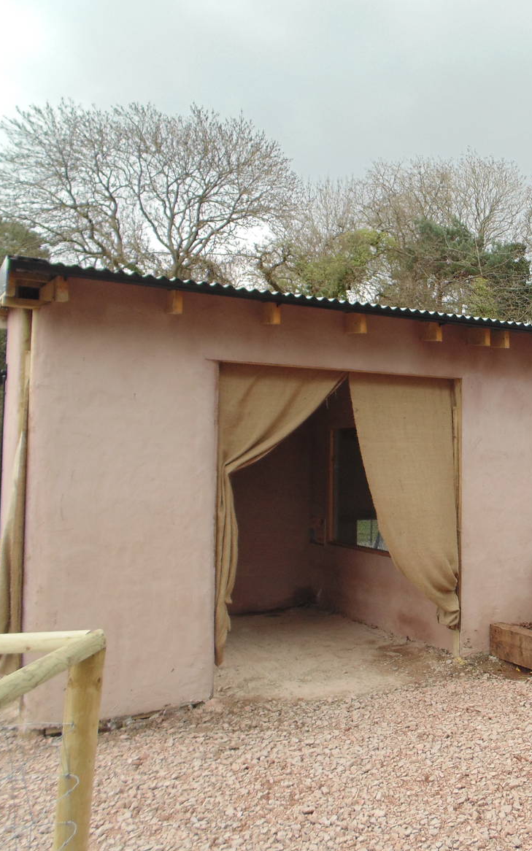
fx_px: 742
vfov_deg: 59.6
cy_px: 420
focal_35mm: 32
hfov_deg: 36.0
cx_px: 517
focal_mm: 4
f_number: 3.1
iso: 80
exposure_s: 1/125
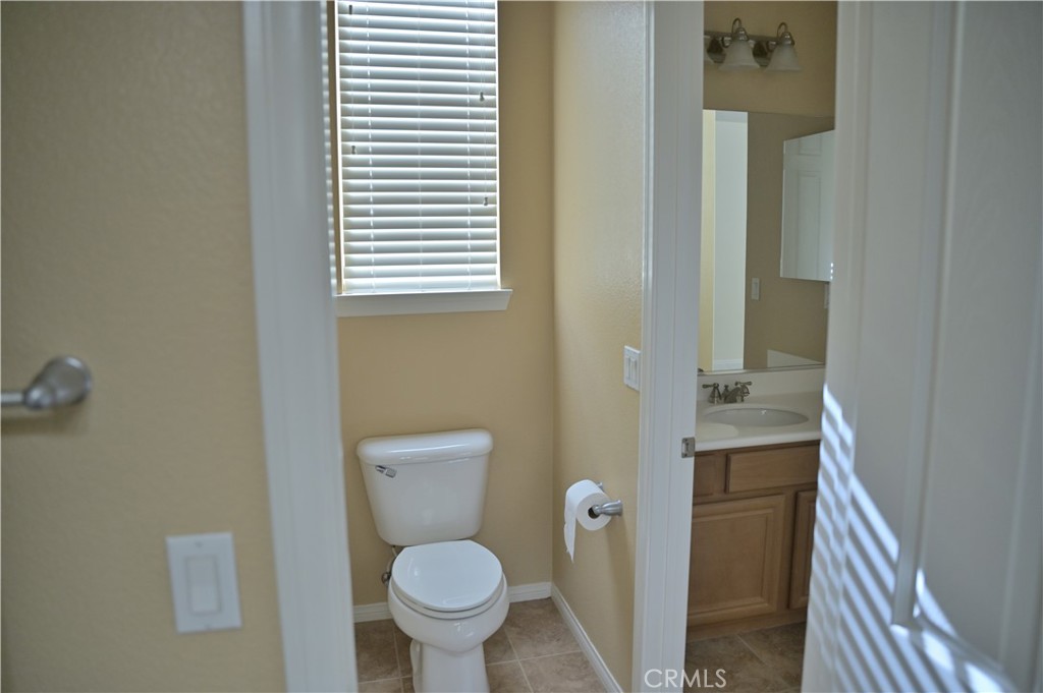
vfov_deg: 53.1
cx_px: 522
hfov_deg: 73.8
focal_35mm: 24
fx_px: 695
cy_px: 346
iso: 800
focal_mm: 24
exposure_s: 1/800
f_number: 2.8
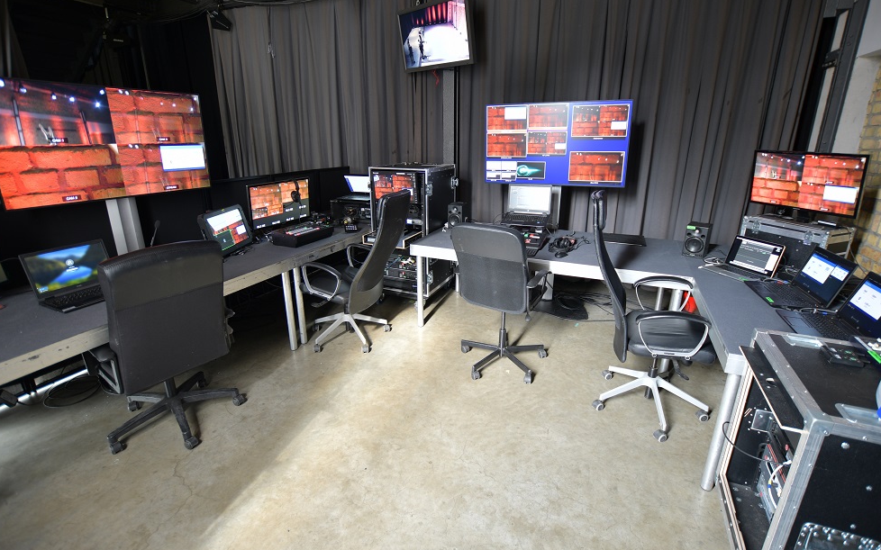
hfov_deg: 97.8
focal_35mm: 16
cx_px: 449
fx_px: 384
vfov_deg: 71.2
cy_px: 258
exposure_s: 1/5
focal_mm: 10
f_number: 3.5
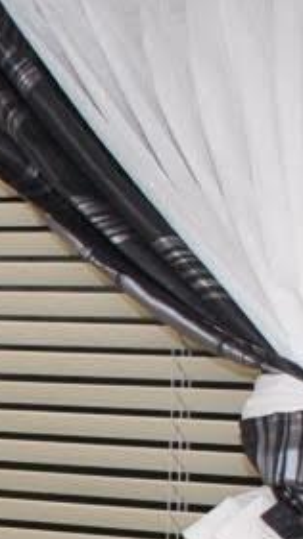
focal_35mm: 195
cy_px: 503
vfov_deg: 11.0
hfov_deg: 5.7
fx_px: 2786
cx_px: -673
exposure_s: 1/60
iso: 200
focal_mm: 18
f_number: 4
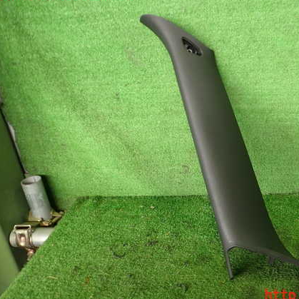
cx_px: 212
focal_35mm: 38
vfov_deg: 43.9
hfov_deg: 42.9
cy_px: 144
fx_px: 371
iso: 200
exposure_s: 1/30
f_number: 2.3
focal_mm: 5.4
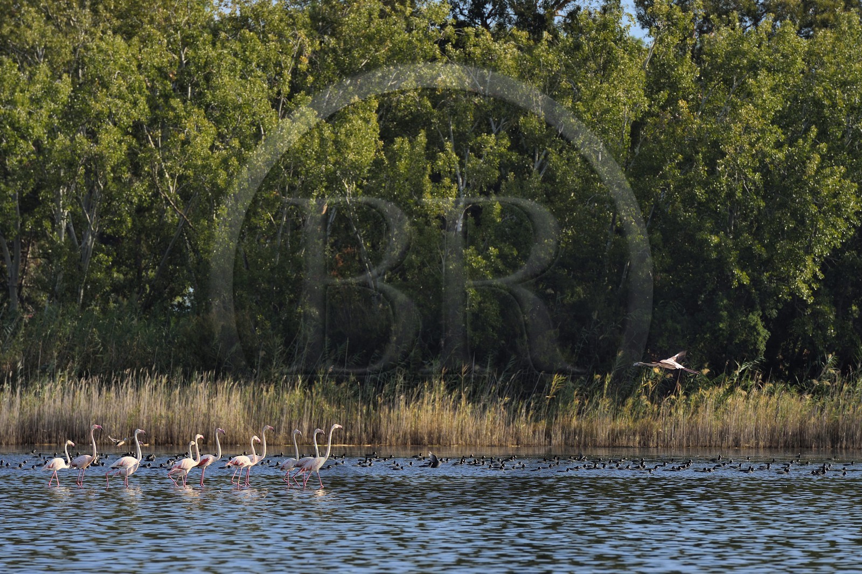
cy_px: 287
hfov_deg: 7.4
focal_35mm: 280
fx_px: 6701
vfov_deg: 4.9
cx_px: 431
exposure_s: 1/800
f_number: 8
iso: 400
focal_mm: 280
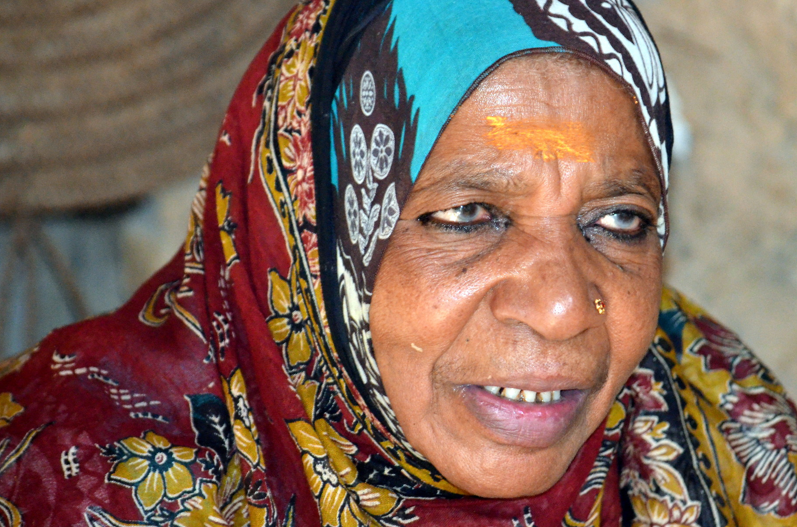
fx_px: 7819
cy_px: 225
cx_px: 481
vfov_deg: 3.9
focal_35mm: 354
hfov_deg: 5.8
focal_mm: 180
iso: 3200
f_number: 5
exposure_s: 1/60
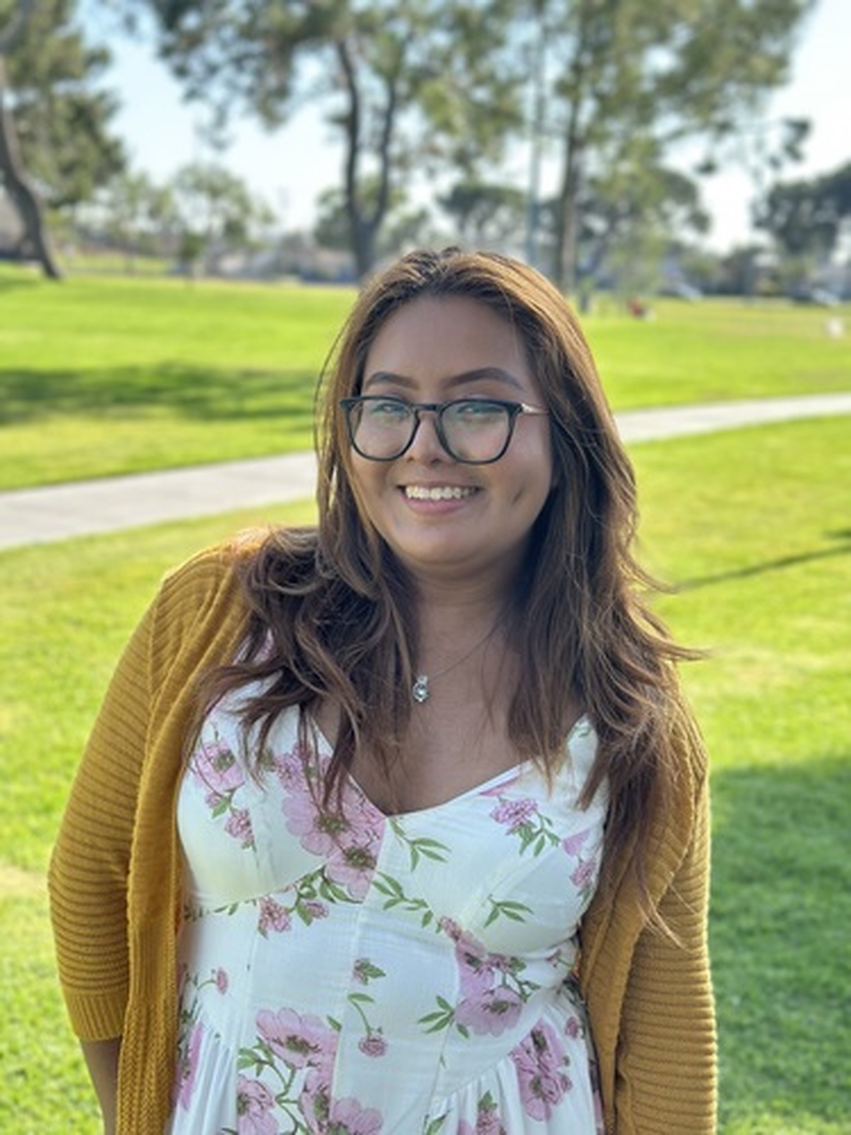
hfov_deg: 30.3
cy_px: 568
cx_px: 426
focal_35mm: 48
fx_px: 1573
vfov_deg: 39.7
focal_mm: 6.86
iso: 80
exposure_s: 1/1157
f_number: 1.78
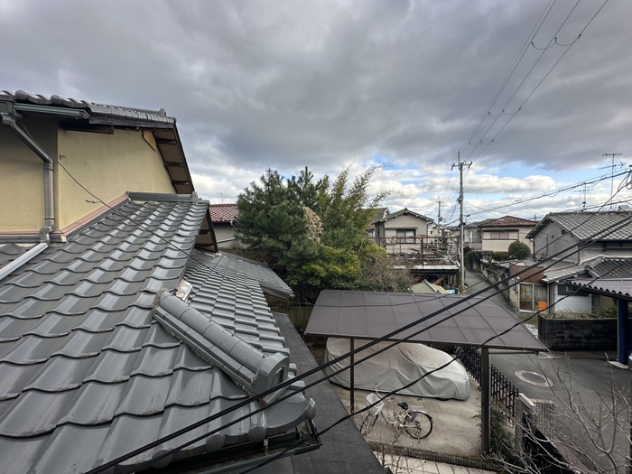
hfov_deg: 102.1
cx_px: 316
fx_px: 256
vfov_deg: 85.7
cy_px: 237
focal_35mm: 14
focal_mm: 2.22
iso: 40
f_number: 2.2
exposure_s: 1/513
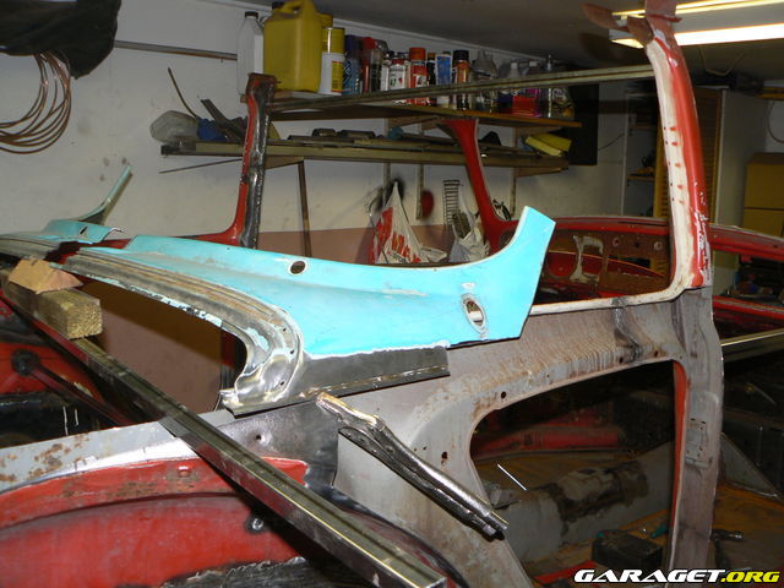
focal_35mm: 36
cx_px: 392
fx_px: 815
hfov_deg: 51.4
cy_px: 294
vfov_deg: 39.7
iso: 100
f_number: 2.8
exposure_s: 1/30
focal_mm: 6
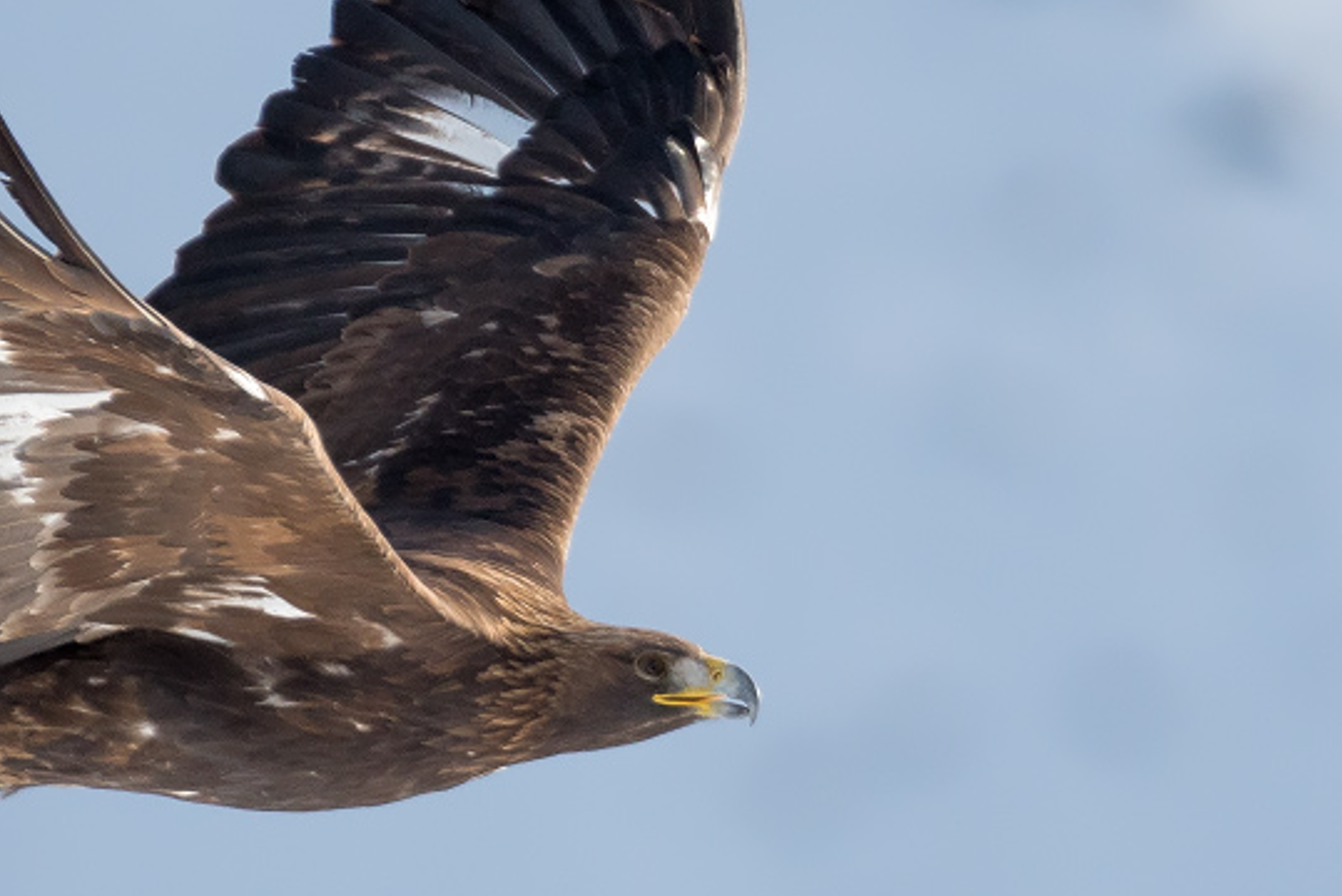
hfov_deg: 1.0
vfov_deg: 0.7
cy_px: 490
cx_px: 396
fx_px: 74667
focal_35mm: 2002
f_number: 7.1
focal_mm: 600
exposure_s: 1/3200
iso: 450
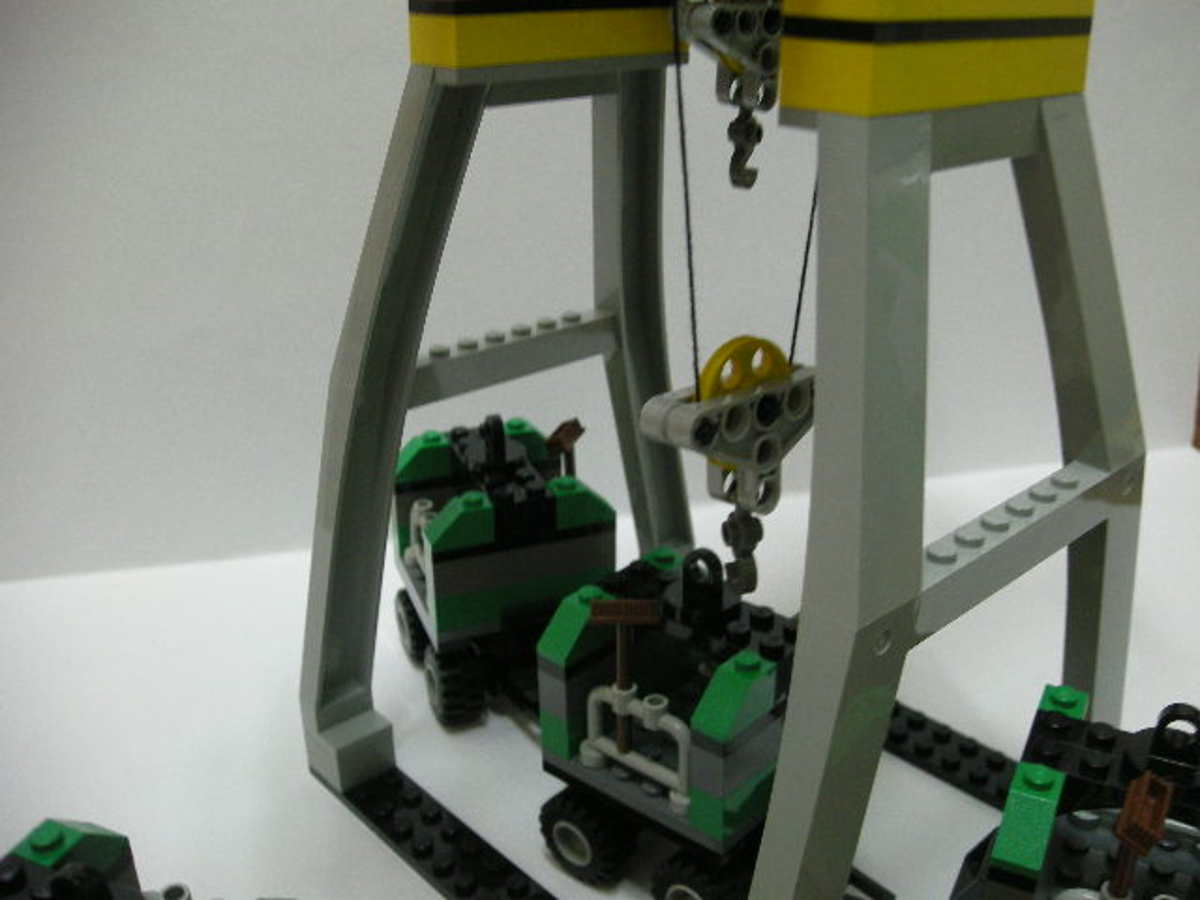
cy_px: 450
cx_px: 600
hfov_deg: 52.6
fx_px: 1213
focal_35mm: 35
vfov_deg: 40.7
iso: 164
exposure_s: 1/8.2
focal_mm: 5.7
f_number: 2.8
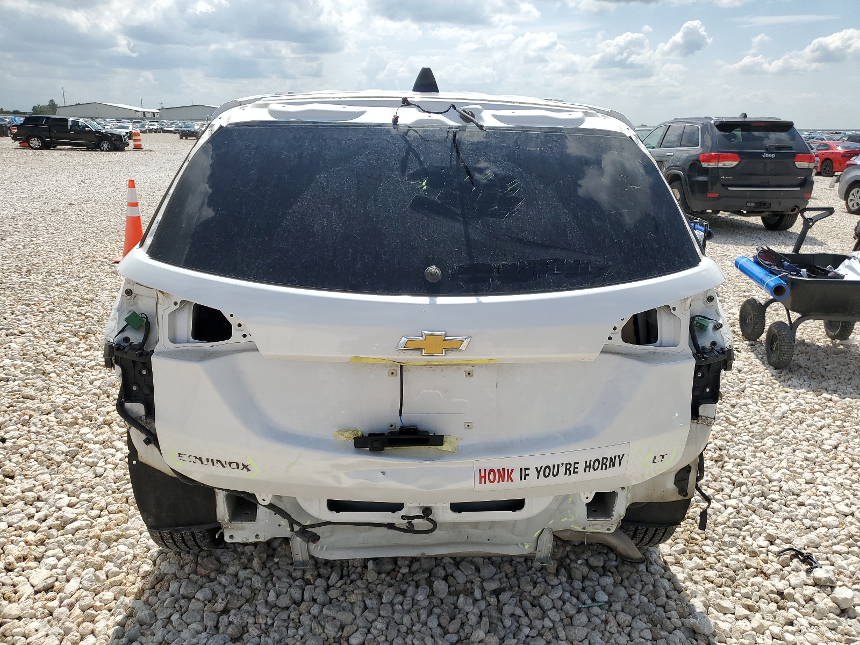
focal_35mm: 26
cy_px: 322
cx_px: 430
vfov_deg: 53.1
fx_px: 646
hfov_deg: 67.3
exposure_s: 1/5000
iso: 50
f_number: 1.5
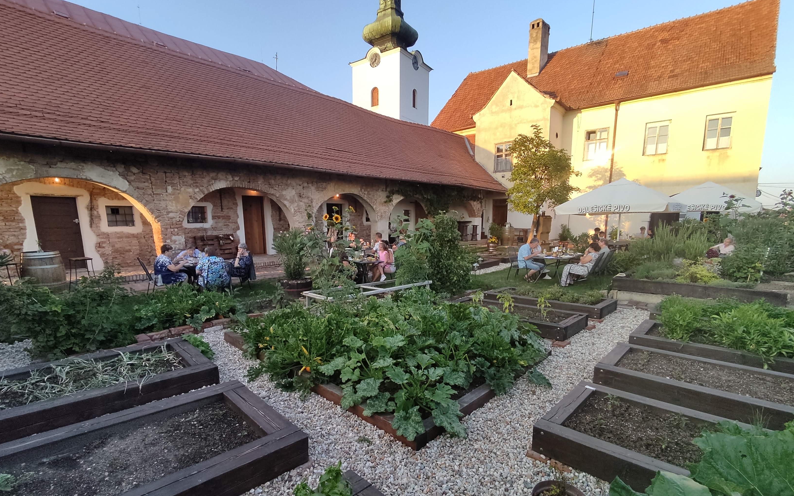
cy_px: 291
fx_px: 346
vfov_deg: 70.7
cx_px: 398
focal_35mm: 16
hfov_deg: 97.8
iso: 50
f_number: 2.2
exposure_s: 1/226
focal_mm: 1.6
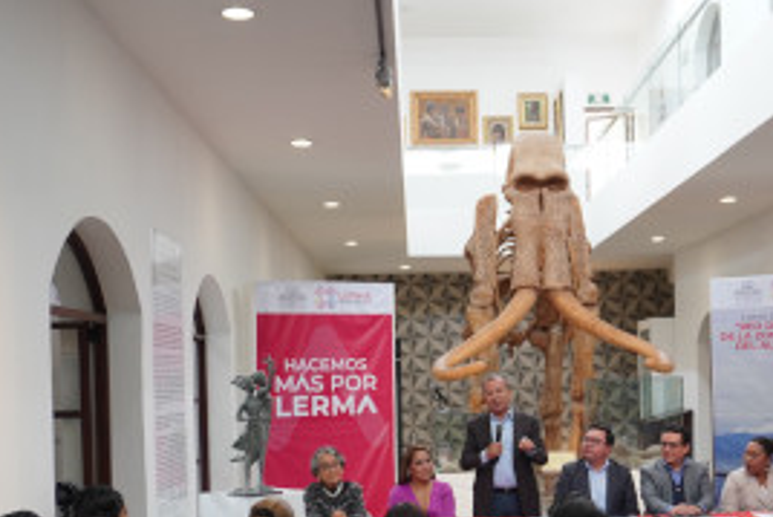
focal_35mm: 53
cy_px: 407
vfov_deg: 25.2
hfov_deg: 37.4
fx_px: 1135
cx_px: 479
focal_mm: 21
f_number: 4.5
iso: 640
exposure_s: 1/100
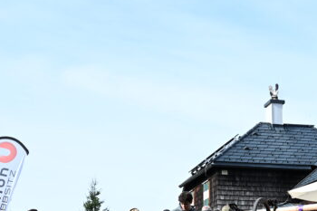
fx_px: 951
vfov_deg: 12.4
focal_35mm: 108
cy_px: 254
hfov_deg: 18.4
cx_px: 328
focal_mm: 42
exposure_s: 1/200
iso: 200
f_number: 9
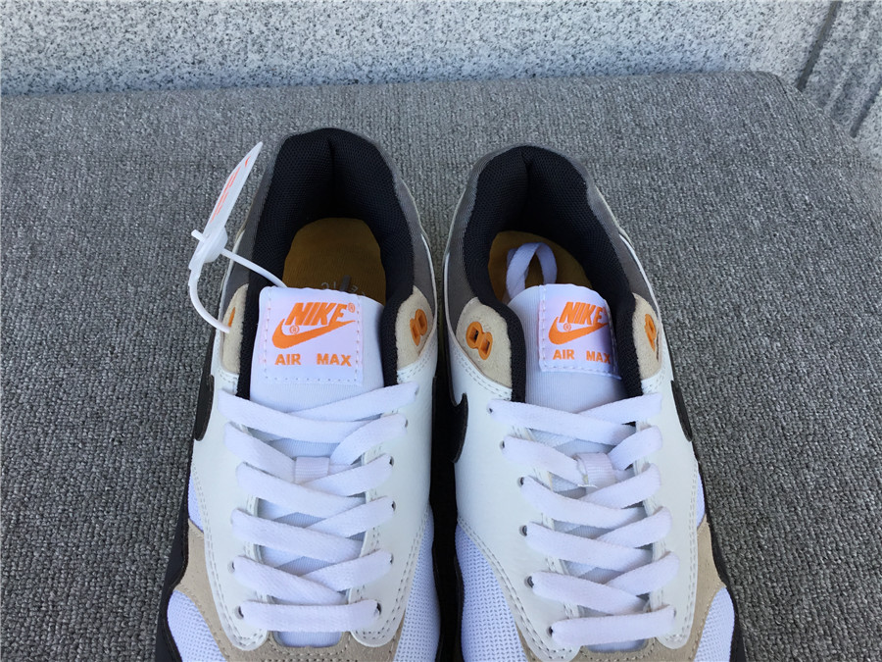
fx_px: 790
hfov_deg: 58.4
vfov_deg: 45.4
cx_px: 441
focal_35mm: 31
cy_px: 331
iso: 25
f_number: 2.4
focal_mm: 3.3
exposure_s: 1/164
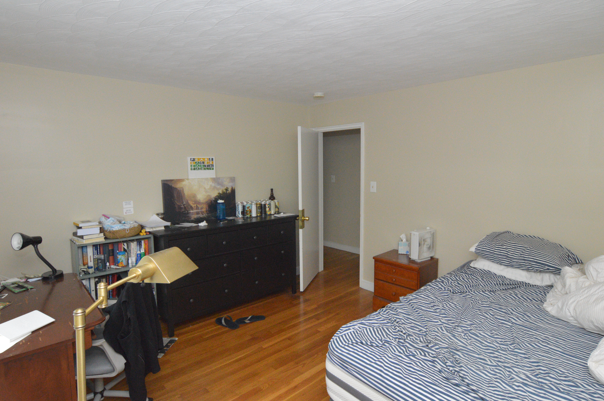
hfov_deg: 90.1
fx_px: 302
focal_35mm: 18
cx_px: 302
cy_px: 200
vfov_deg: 67.3
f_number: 10
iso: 3200
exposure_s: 1/60
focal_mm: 12
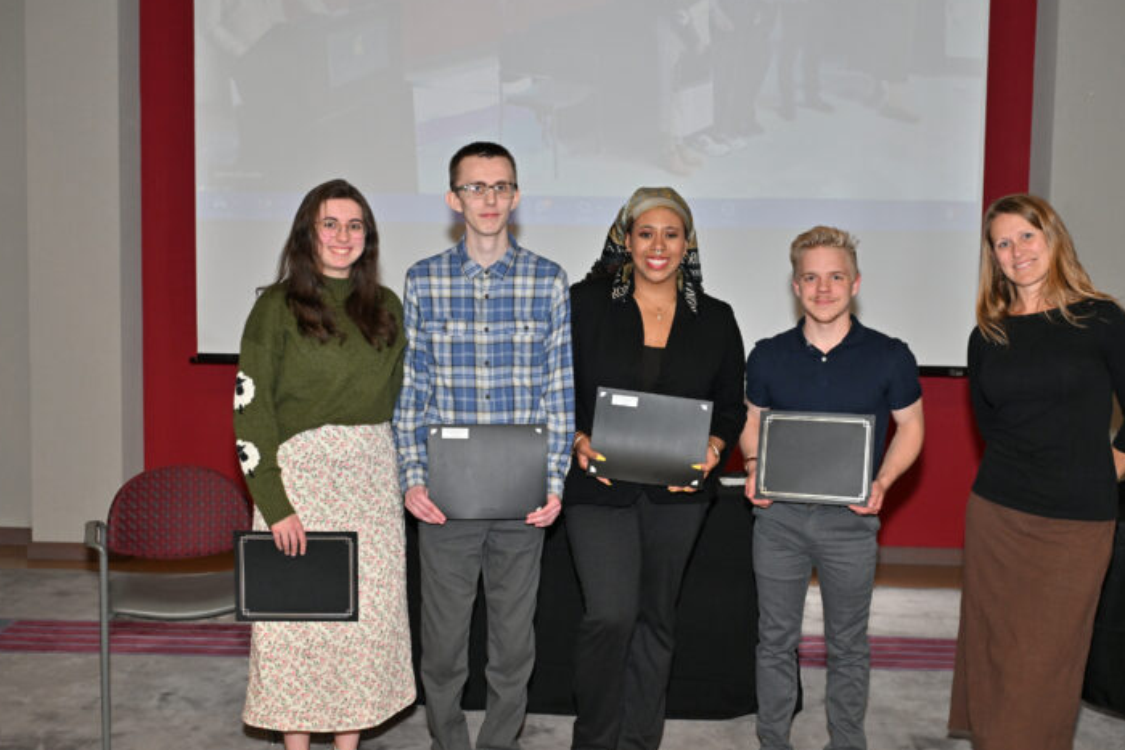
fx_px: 1344
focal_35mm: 43
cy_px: 363
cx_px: 587
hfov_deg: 45.4
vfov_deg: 31.2
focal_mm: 38
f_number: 6.3
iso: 640
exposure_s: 1/200
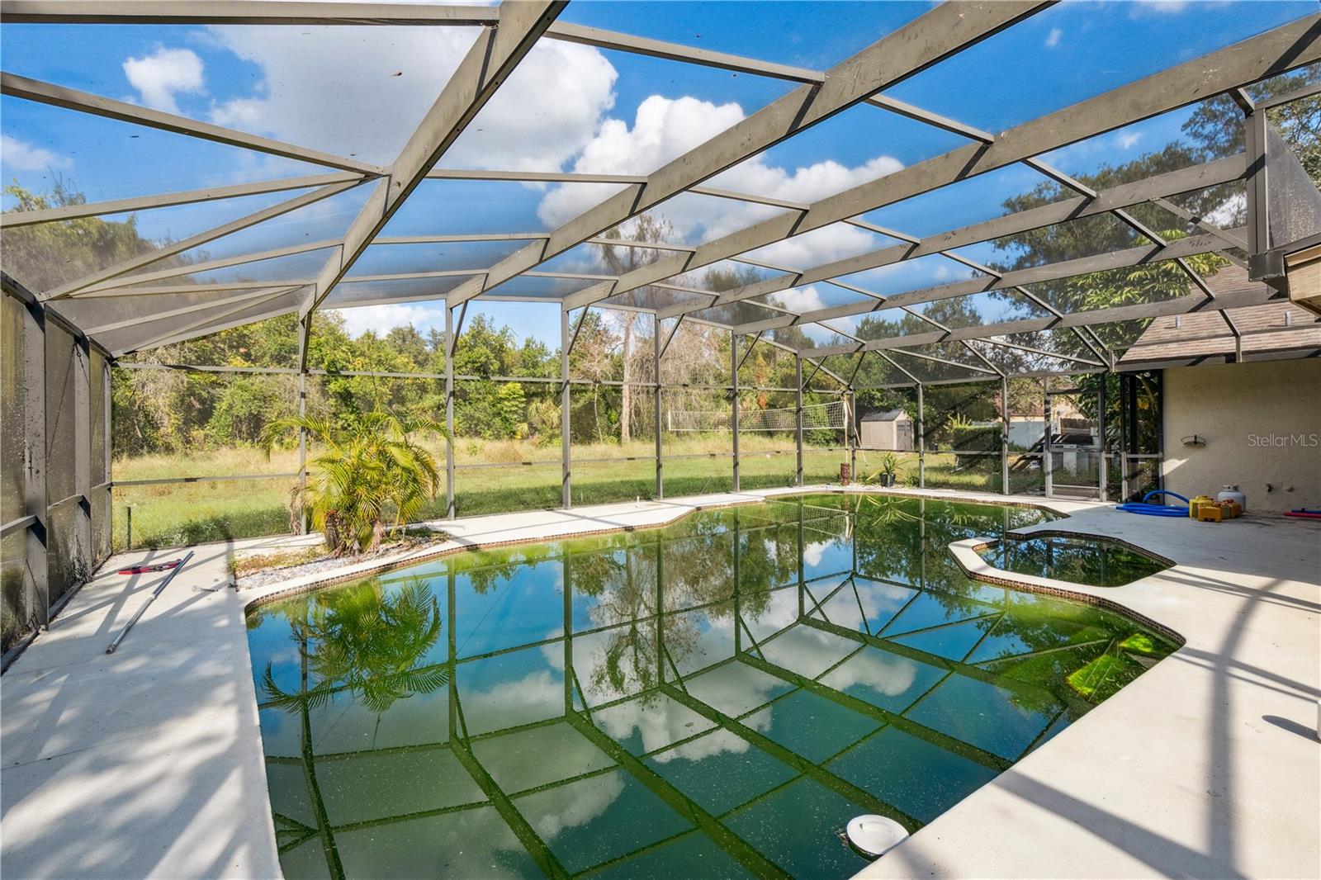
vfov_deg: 73.7
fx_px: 587
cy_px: 440
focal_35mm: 16
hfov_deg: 96.7
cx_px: 660
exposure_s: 1/400
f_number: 10
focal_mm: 16
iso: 1250
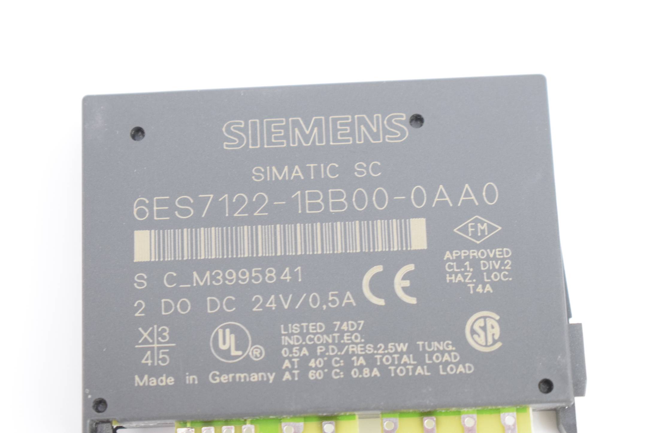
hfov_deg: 24.6
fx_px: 1484
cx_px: 324
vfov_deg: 16.6
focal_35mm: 82
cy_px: 216
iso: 2500
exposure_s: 1/125
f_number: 5.6
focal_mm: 55
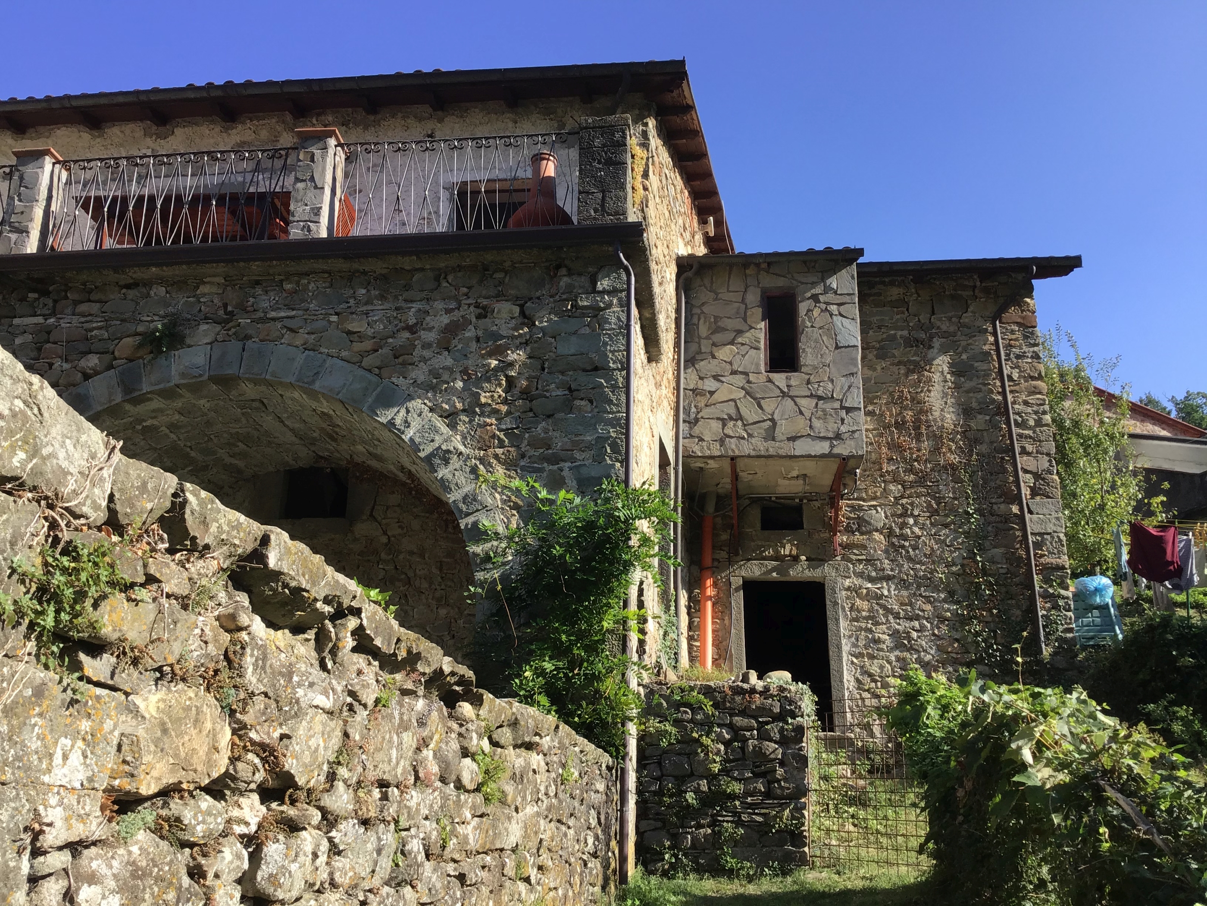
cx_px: 604
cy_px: 453
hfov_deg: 58.4
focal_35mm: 31
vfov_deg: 45.4
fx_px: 1081
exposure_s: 1/550
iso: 25
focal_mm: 3.3
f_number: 2.4
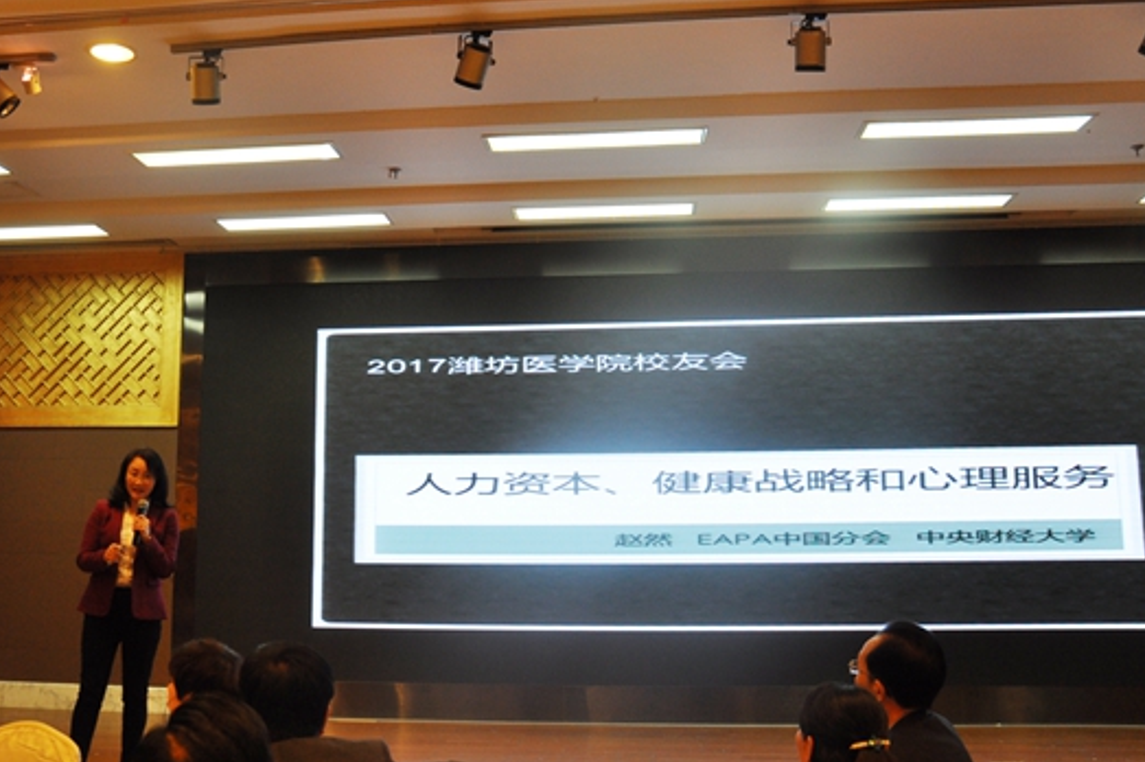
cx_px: 512
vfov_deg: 42.3
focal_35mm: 31
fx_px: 985
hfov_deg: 60.2
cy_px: 381
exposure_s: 1/25
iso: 400
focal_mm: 18
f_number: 5
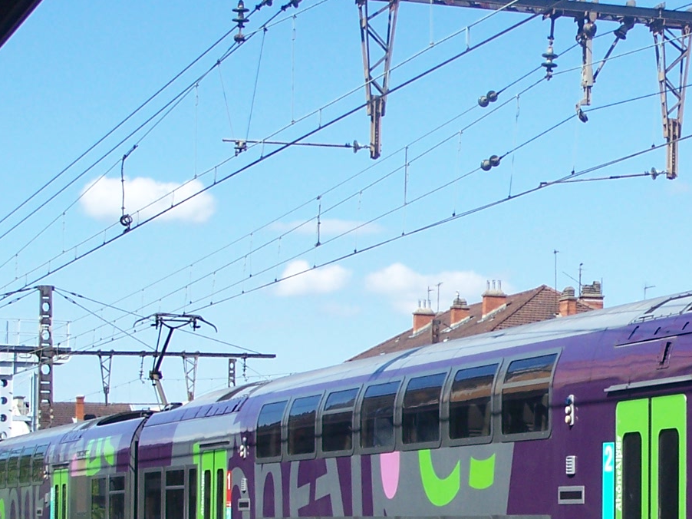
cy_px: 462
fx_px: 2678
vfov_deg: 11.0
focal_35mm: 134
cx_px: 695
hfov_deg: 14.5
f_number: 3.1
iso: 80
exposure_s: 1/800
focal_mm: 9.8
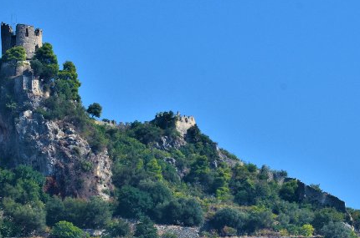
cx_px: 220
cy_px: 203
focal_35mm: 223
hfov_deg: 9.2
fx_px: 2226
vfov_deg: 6.1
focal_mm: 80
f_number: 11
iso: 200
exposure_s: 1/125
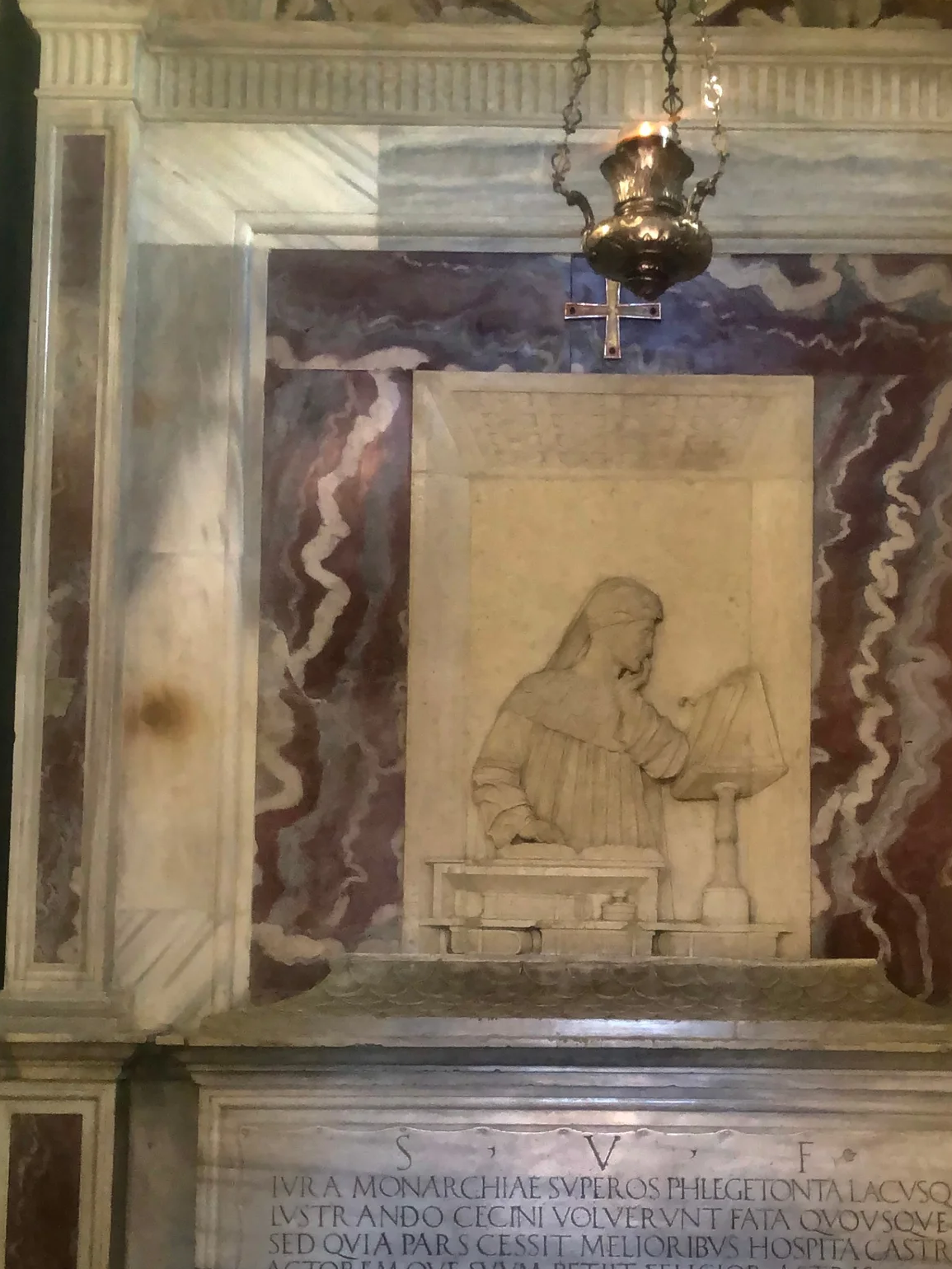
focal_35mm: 53
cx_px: 583
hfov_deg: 27.4
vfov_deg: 35.8
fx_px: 1943
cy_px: 843
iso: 125
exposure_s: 1/60
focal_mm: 4
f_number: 1.8
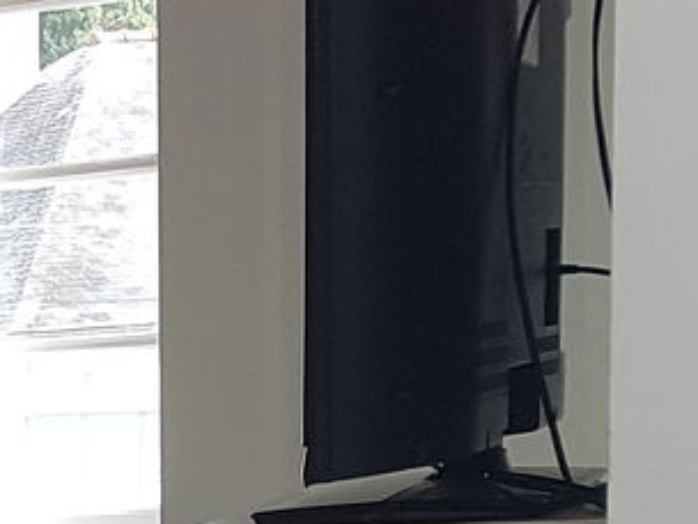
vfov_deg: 10.4
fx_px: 2762
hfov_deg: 11.2
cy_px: 816
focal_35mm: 137
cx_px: -1132
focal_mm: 4.2
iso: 50
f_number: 1.7
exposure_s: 1/164
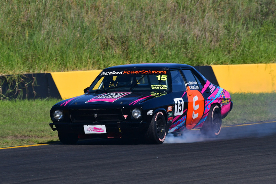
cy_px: 92
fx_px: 5752
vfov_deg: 1.8
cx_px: 138
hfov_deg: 2.7
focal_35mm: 750
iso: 400
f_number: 13
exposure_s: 1/640
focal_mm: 500
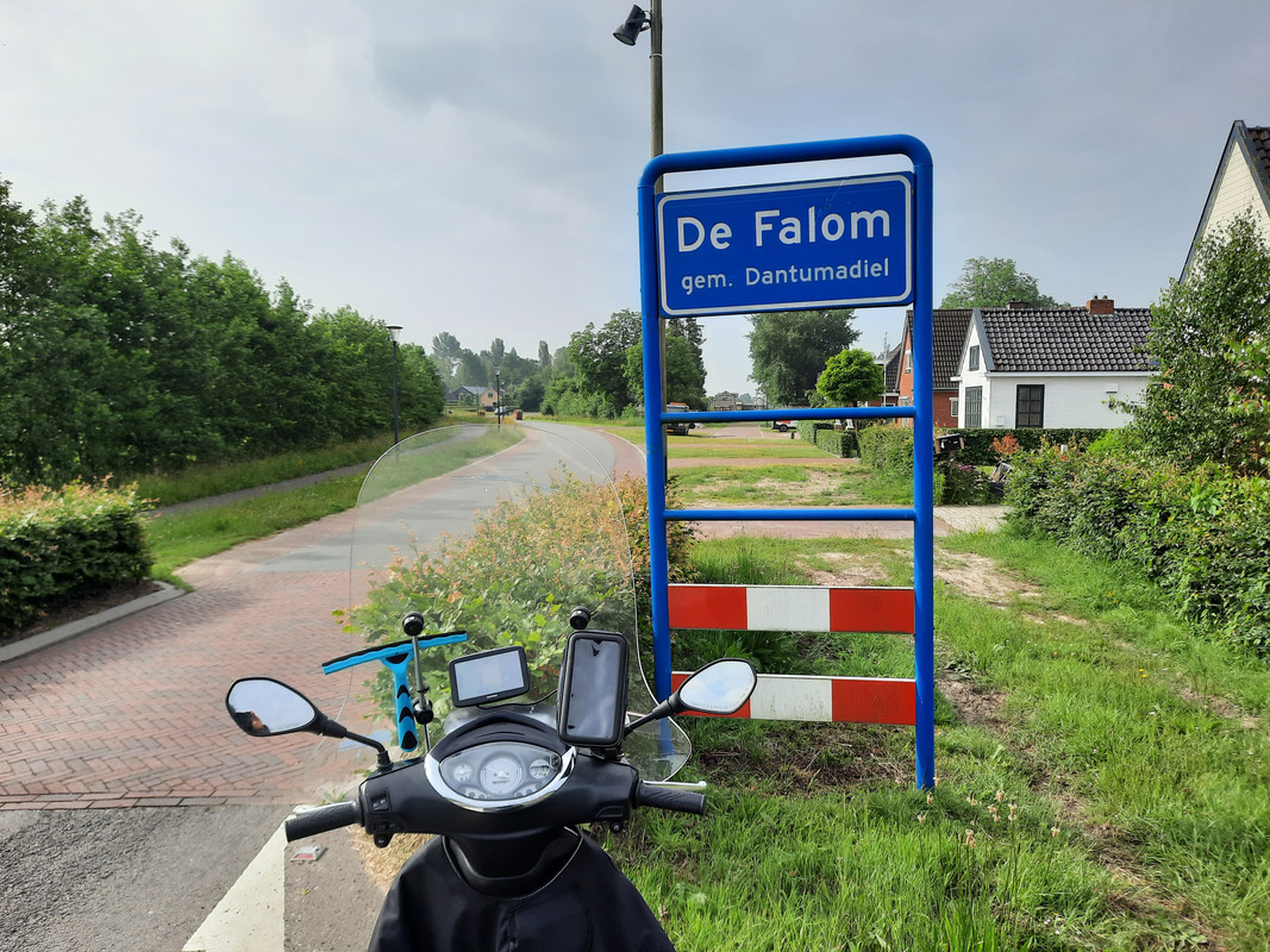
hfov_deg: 69.4
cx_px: 635
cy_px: 476
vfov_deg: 54.9
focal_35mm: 25
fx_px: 917
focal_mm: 4.6
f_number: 2
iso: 32
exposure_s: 1/1299
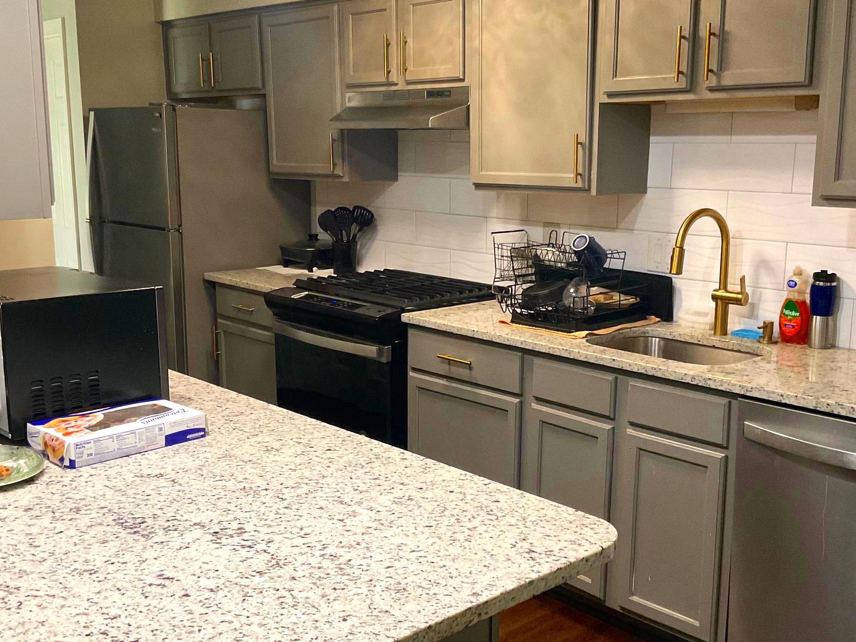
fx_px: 989
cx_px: 459
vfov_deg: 36.0
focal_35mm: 40
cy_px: 333
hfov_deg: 46.8
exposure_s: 1/60
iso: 160
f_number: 1.8
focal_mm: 3
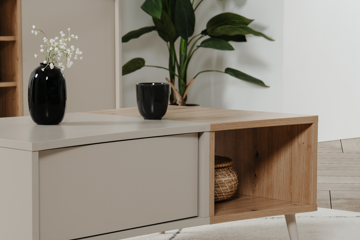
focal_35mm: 124
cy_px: 157
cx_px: 75
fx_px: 1240
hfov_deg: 16.4
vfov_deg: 11.0
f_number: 9
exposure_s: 1/5
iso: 100
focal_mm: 67
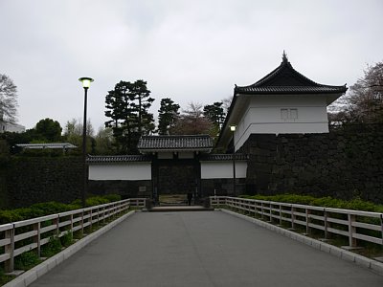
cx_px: 192
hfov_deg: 52.6
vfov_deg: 40.7
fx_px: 387
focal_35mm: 35
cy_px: 144
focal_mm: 7.4
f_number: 4
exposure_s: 1/60
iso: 80
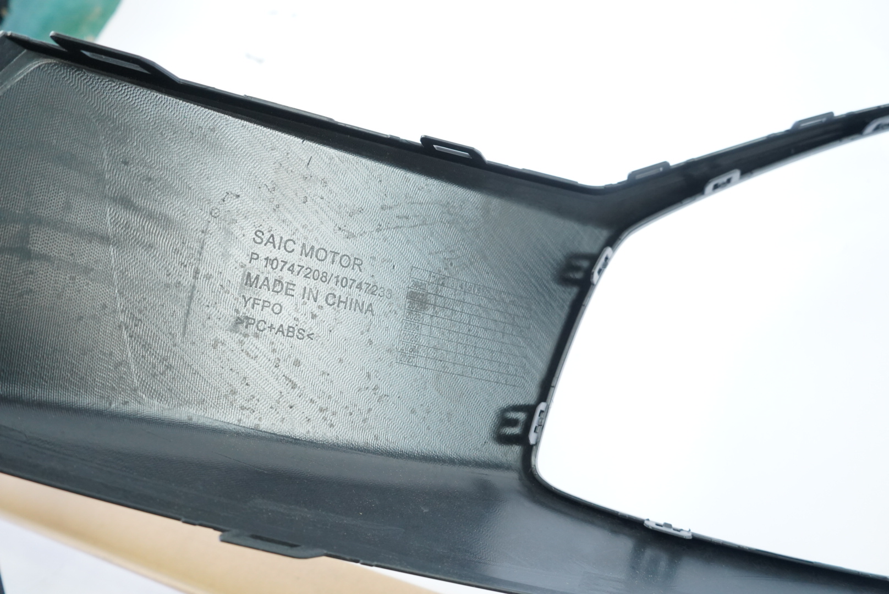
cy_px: 297
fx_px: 692
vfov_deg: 46.5
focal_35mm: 28
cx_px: 444
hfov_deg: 65.4
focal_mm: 28
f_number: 5.6
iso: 2500
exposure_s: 1/200
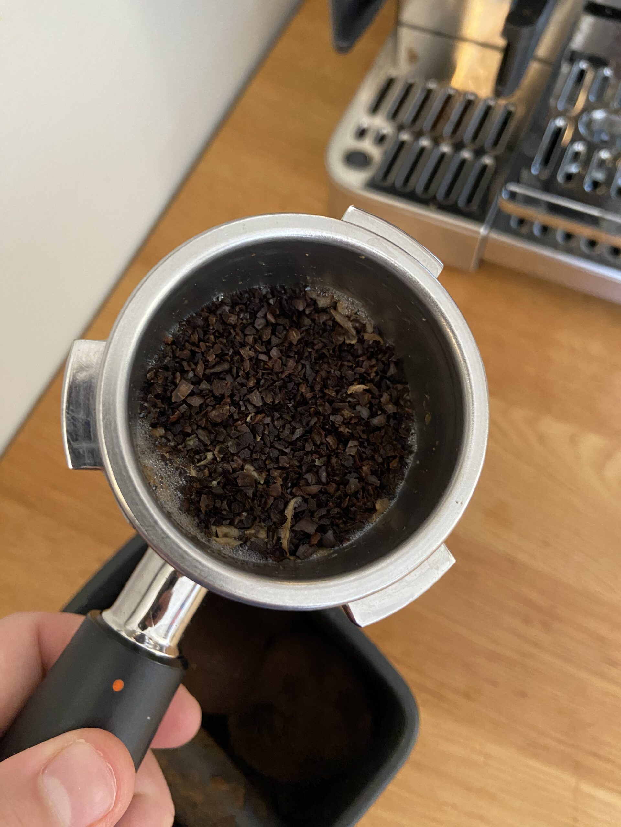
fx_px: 622
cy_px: 414
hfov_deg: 53.1
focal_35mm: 26
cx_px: 310
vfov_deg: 67.3
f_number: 1.8
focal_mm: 4.25
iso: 500
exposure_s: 1/56
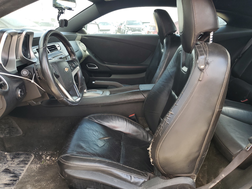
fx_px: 189
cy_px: 94
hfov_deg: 67.3
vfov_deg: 53.1
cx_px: 126
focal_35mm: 26
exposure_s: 1/286
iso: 50
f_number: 1.5
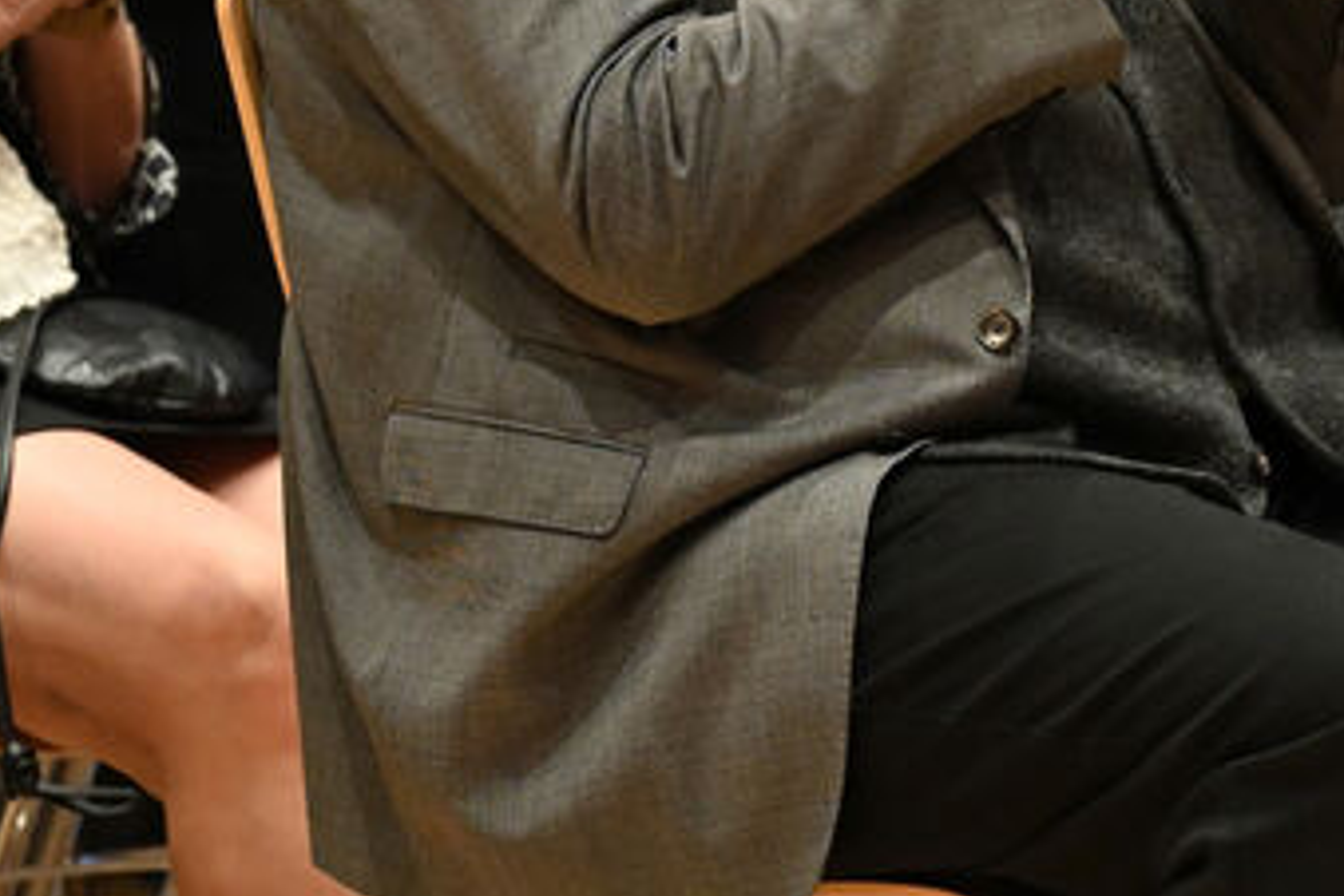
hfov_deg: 4.5
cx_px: 1764
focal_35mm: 460
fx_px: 17172
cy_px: -565
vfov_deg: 3.0
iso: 1600
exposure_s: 1/250
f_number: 3.5
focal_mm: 130
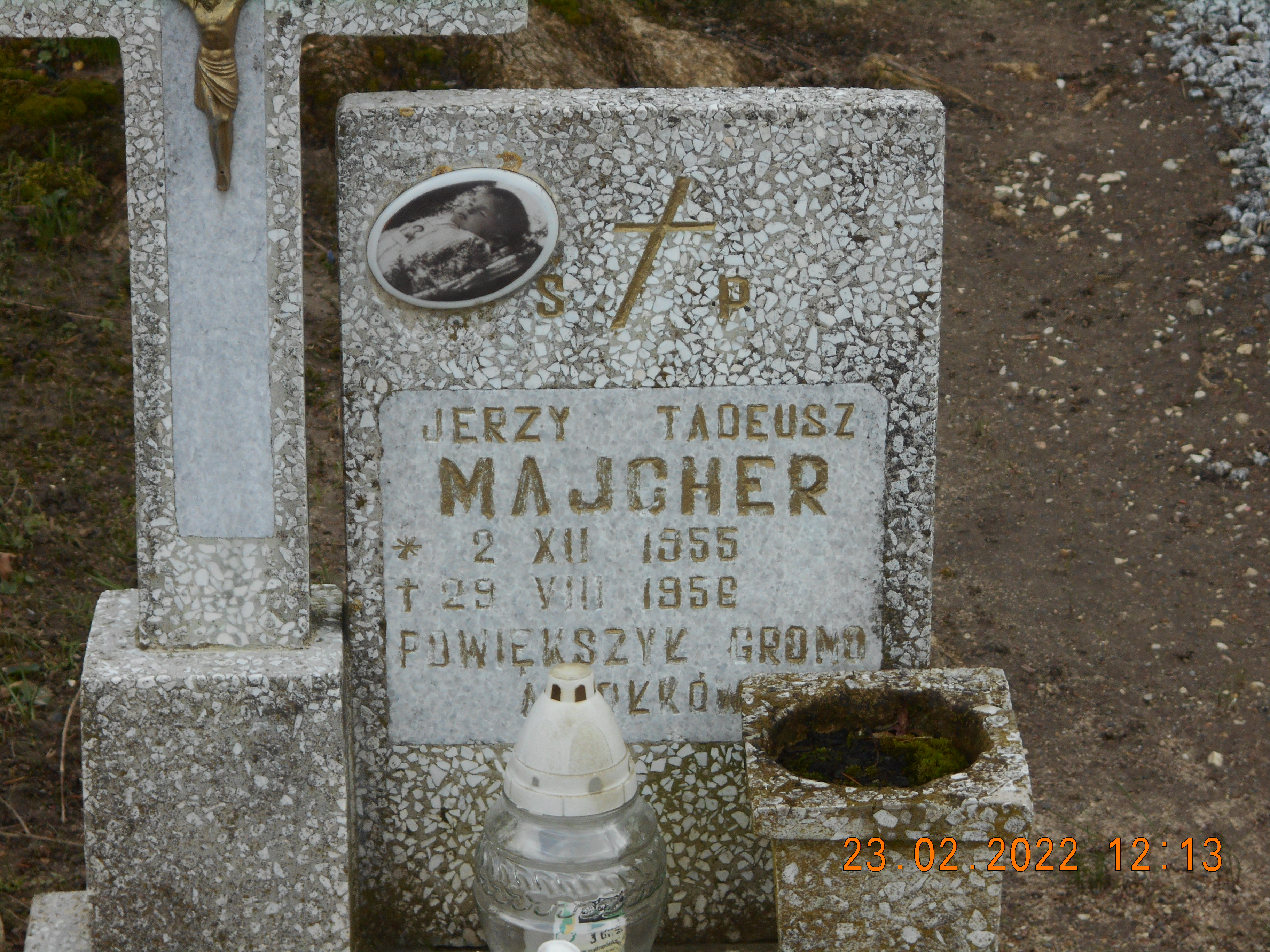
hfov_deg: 17.4
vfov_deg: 13.1
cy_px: 476
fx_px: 4146
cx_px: 635
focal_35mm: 113
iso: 110
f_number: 6
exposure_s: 1/125
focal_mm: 20.1
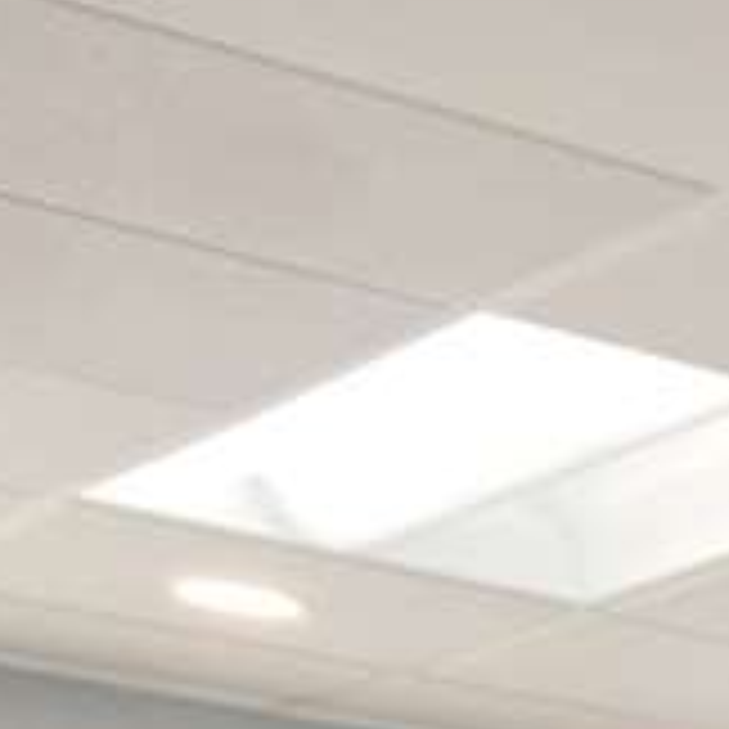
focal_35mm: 165
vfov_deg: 9.3
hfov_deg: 7.2
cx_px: 3060
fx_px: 3931
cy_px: 1818
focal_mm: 14
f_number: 7.1
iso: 250
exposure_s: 1/25
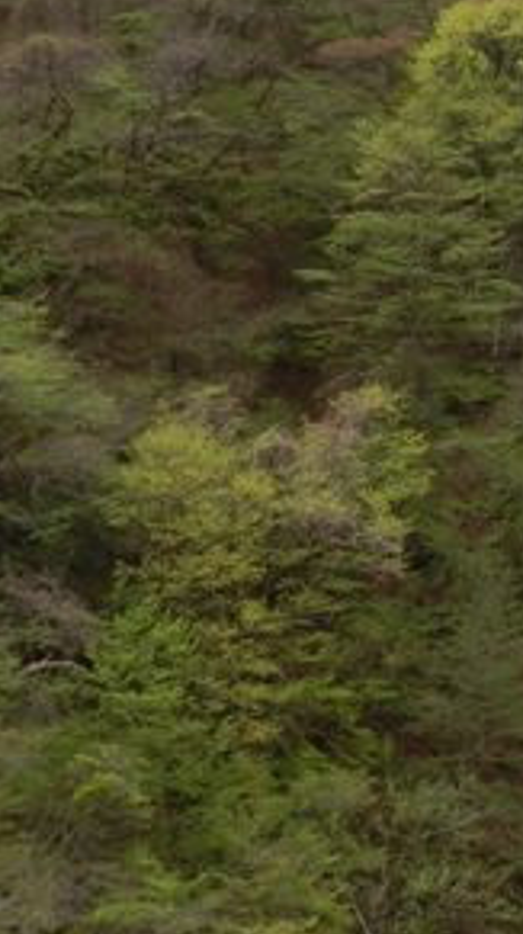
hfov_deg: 13.9
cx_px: 998
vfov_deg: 27.2
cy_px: 77
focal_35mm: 75
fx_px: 1855
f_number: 3
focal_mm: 4.5
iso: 80
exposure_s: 1/200
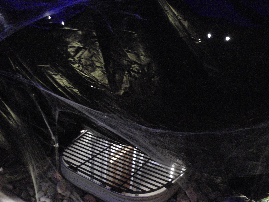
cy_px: 101
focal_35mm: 28
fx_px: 218
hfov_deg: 63.4
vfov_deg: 49.7
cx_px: 134
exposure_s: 1/20
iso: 800
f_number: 3.2
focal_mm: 5
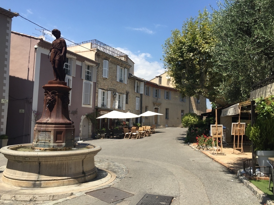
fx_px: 230
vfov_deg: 48.2
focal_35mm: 29
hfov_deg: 61.7
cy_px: 102
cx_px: 137
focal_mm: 4.15
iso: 32
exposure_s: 1/1522
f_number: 2.2
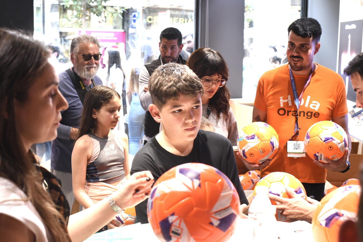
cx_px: 182
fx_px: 504
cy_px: 121
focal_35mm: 50
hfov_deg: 39.6
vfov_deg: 27.0
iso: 5600
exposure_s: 1/200
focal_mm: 50
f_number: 6.3
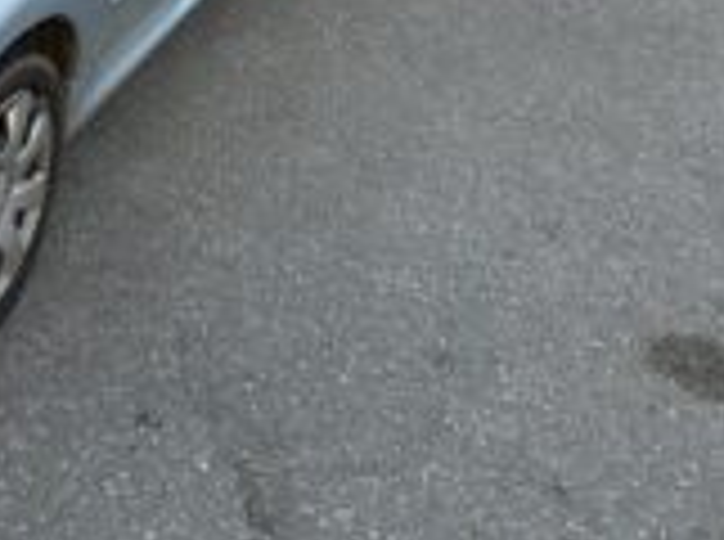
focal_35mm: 56
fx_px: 1169
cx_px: -65
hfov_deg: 30.8
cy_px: -74
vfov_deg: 24.1
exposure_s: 1/279
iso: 80
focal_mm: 6.86
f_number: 1.78
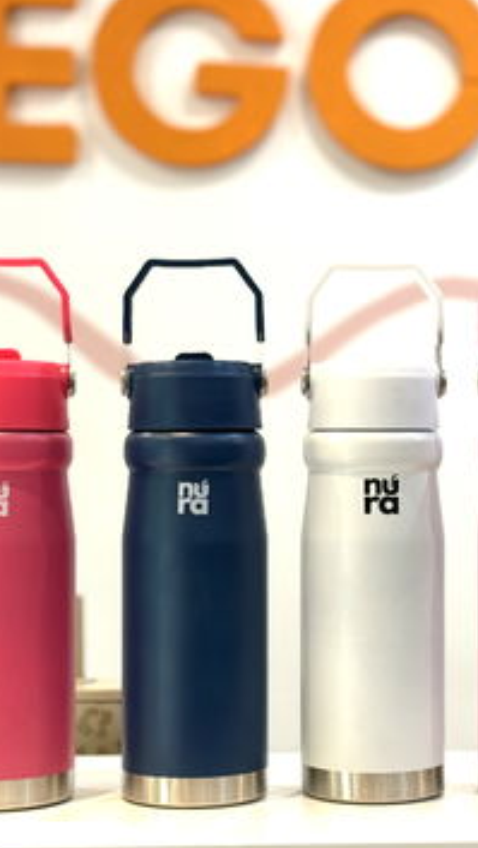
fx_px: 1777
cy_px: 482
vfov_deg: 26.8
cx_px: 348
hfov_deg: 15.3
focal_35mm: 79
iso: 125
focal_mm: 6.76
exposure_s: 1/100
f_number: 1.78
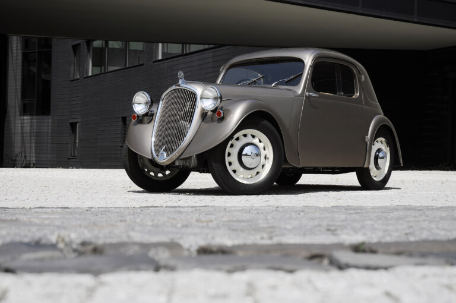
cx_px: 228
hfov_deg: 30.5
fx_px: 835
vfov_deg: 20.6
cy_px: 152
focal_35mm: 66
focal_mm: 44
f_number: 5.6
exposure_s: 1/400
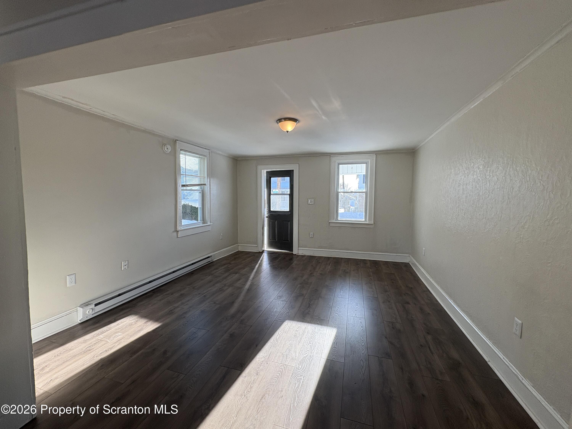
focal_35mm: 14
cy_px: 214
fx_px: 231
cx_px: 286
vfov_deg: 85.7
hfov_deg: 102.1
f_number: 2.2
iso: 80
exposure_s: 1/120
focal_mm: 2.22
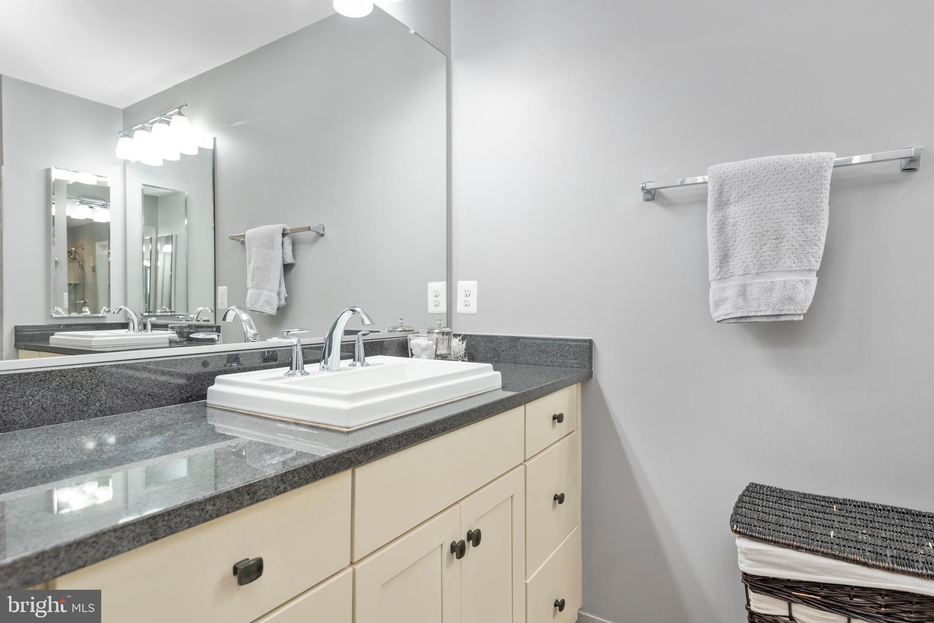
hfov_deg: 86.9
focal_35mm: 19
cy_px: 312
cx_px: 467
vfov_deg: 64.6
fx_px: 493
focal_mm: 19
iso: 400
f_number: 7.1
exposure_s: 1/20
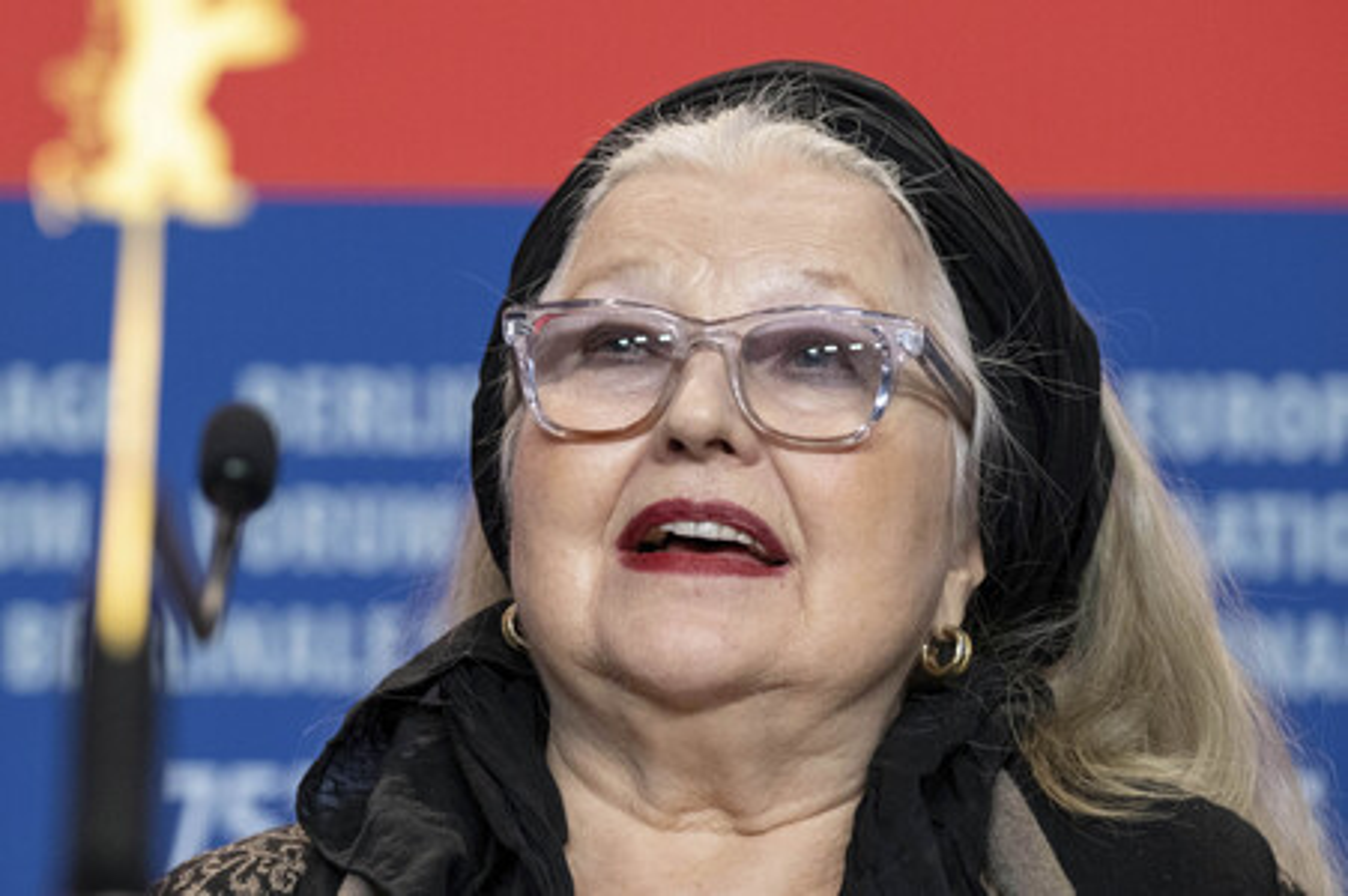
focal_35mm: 131
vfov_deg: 10.5
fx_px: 4901
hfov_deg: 15.7
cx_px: 674
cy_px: 448
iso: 2000
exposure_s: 1/280
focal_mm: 87.1
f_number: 2.8
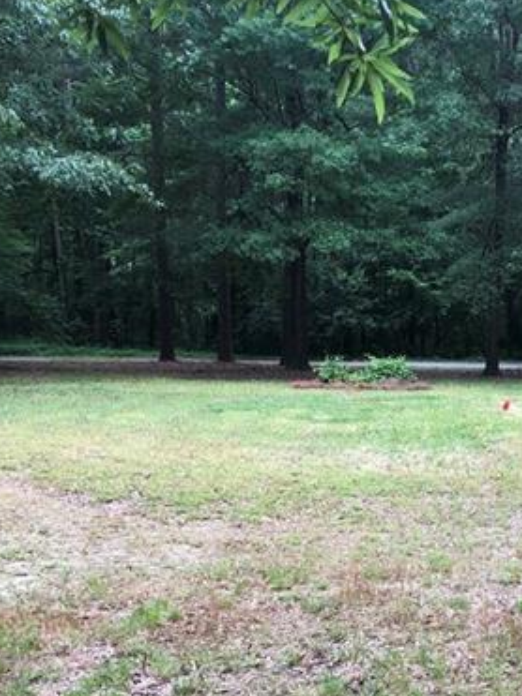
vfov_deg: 32.6
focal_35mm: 58
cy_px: 529
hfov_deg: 24.4
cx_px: 481
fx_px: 1167
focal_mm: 4
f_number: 1.8
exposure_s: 1/120
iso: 40
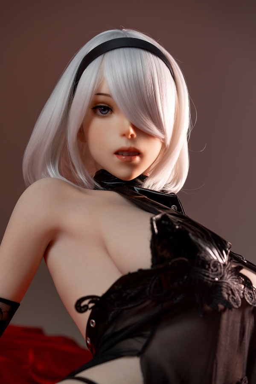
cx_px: 128
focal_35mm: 55
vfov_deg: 36.2
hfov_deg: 24.6
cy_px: 192
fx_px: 587
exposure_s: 1/250
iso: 100
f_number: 4
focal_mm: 55
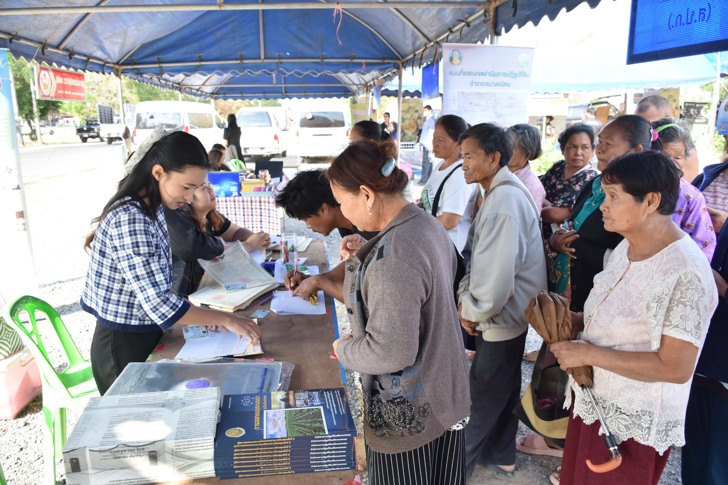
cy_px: 242
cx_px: 364
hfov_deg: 67.4
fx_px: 546
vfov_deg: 47.9
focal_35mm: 27
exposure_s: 1/250
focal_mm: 18
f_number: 3.5
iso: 250
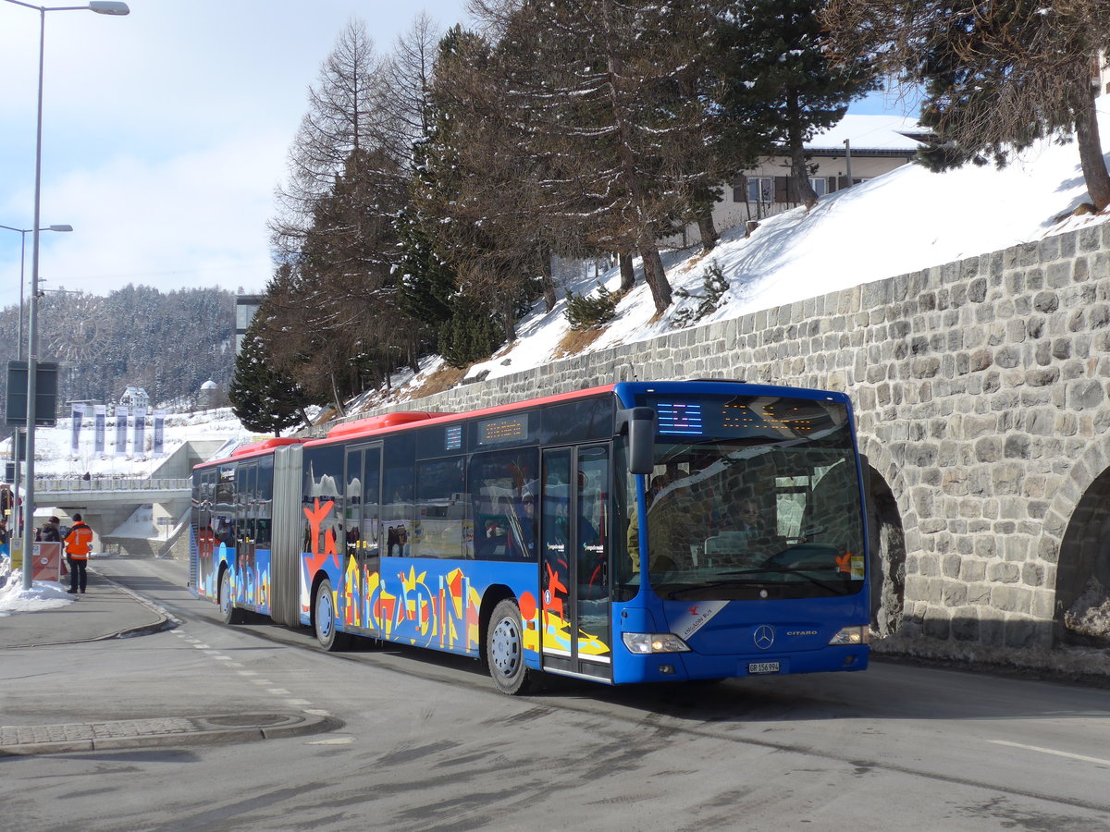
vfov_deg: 31.5
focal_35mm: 46
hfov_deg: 41.2
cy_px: 416
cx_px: 555
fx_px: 1475
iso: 80
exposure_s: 1/1600
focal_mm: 9.5
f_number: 3
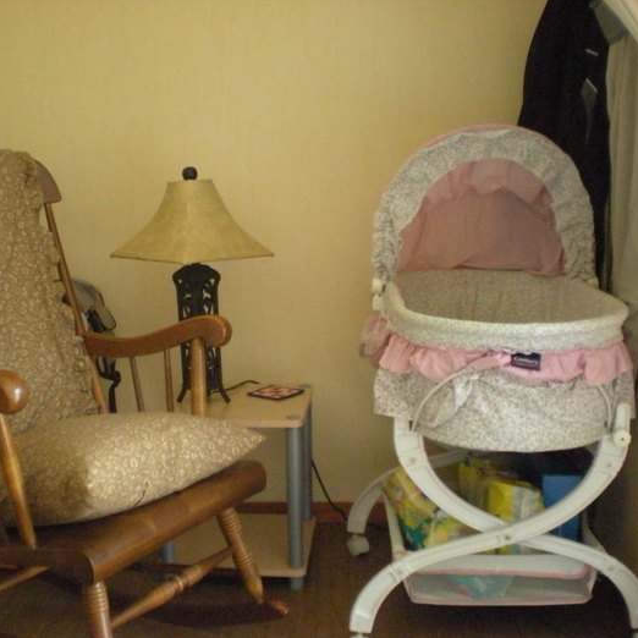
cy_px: 318
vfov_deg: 37.6
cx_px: 230
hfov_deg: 37.3
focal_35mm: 45
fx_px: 938
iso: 800
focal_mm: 6.3
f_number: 3.1
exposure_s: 1/35.2
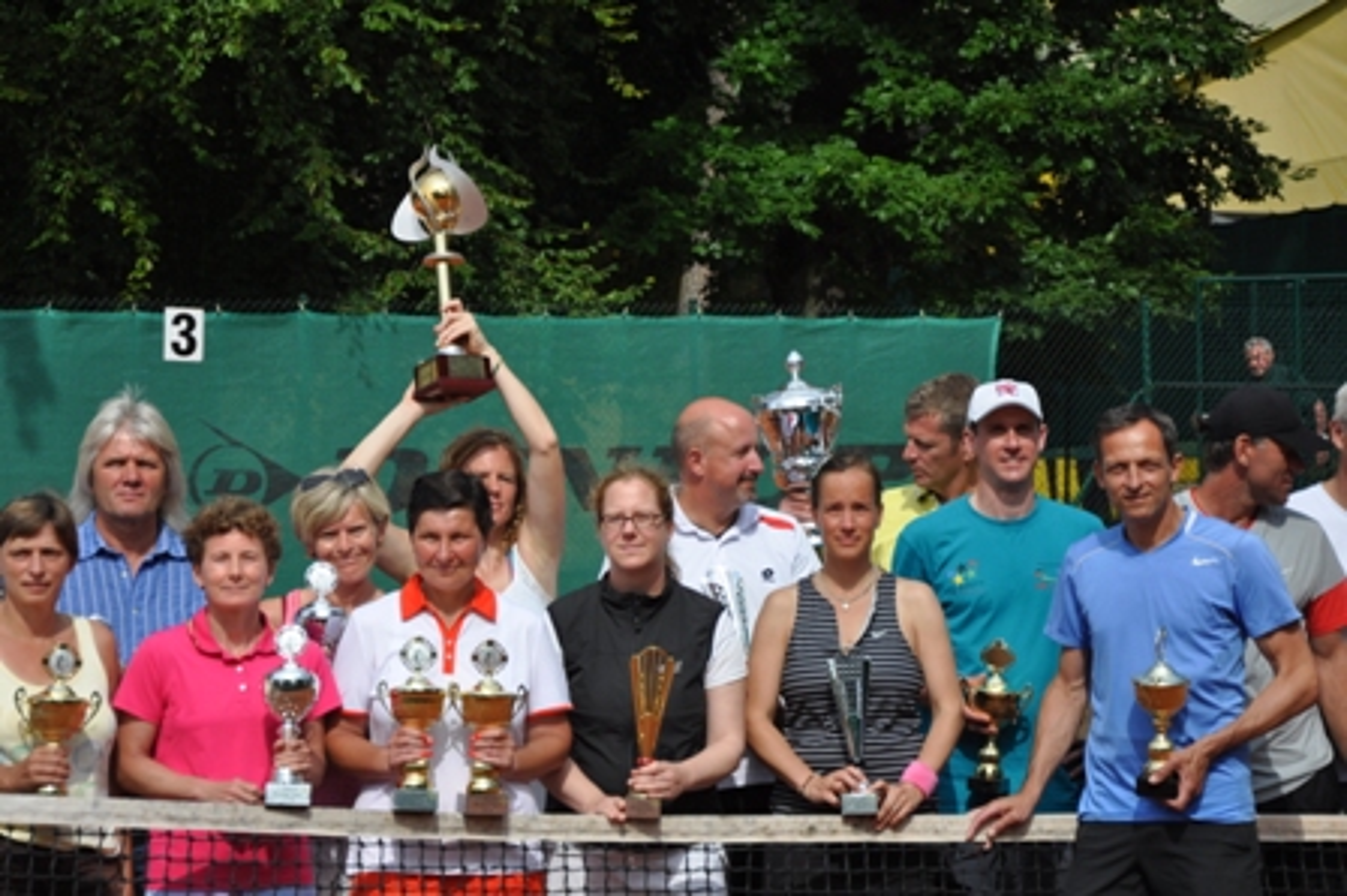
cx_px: 674
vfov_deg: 10.1
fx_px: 5047
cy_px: 448
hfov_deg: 15.2
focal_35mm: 135
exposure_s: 1/1600
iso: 400
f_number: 6.3
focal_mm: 90
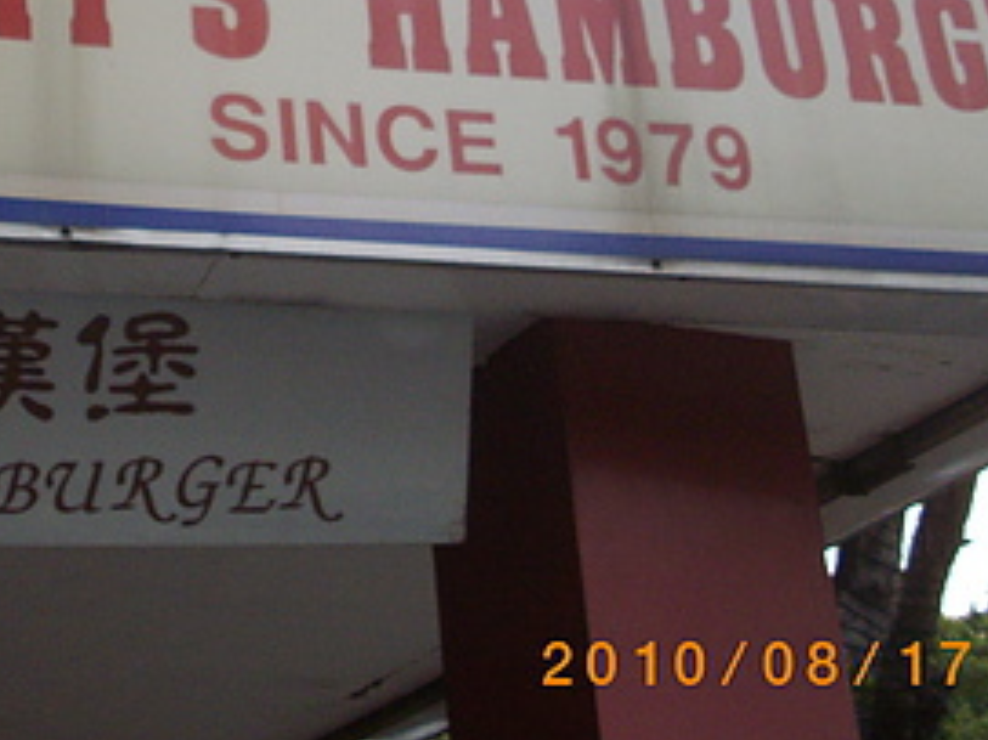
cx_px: 102
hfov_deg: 23.2
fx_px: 2339
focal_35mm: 82
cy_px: 29
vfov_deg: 17.6
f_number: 2.8
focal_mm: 6.2
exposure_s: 1/125
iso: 154
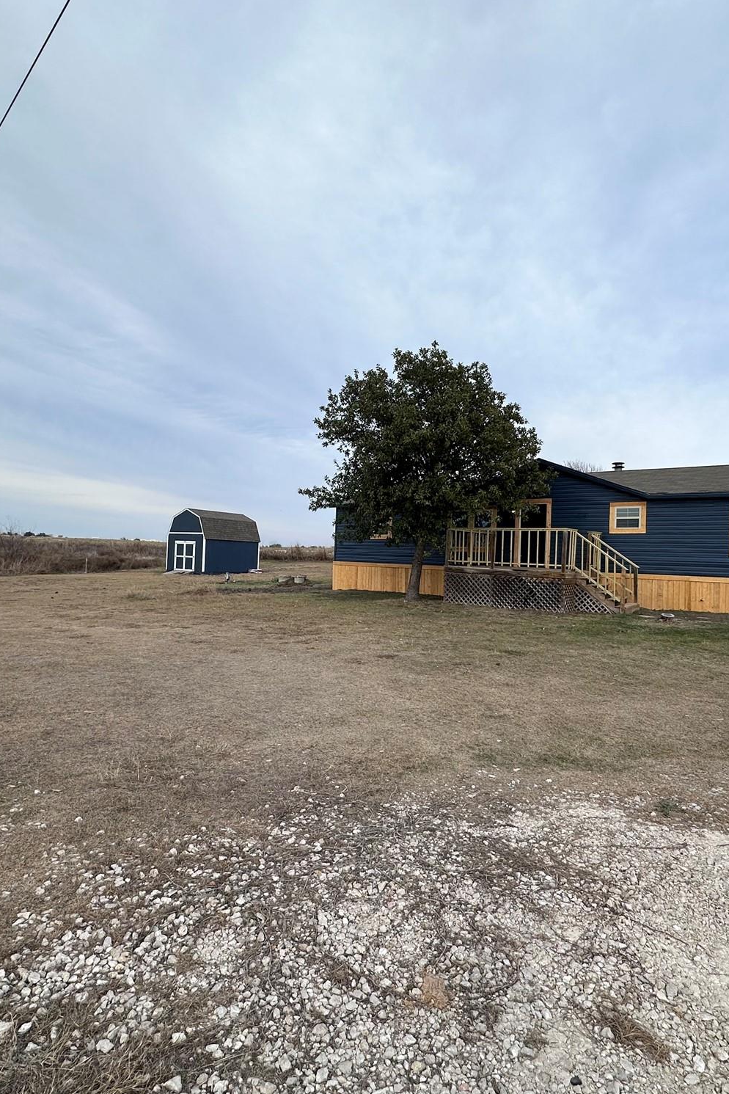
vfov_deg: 84.0
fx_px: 607
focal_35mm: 20
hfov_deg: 61.9
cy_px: 550
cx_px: 356
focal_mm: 2.22
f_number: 2.2
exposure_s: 1/670
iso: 40
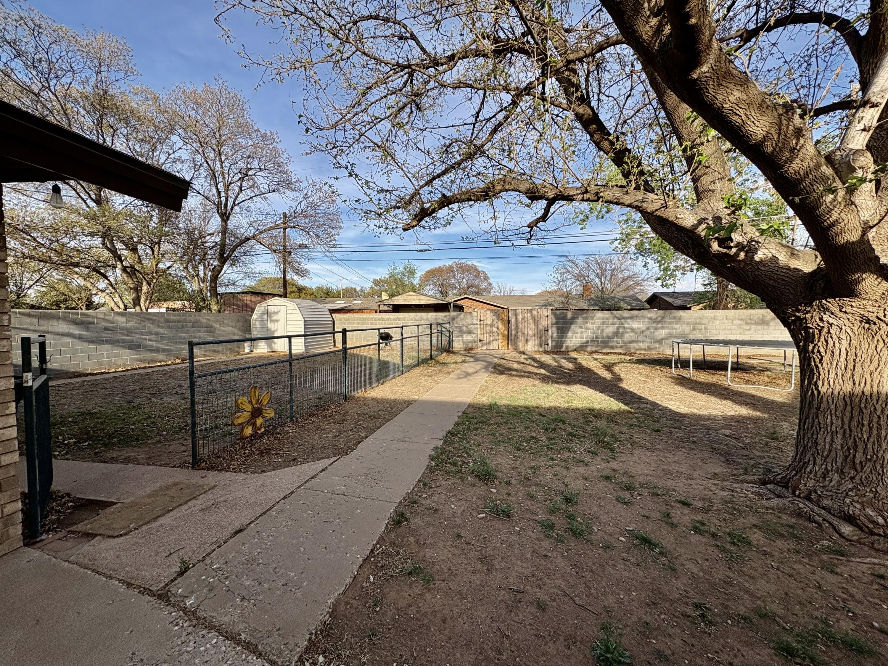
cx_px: 444
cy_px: 333
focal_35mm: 14
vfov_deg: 85.7
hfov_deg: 102.1
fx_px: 359
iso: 50
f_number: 2.2
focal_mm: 2.22
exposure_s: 1/1277
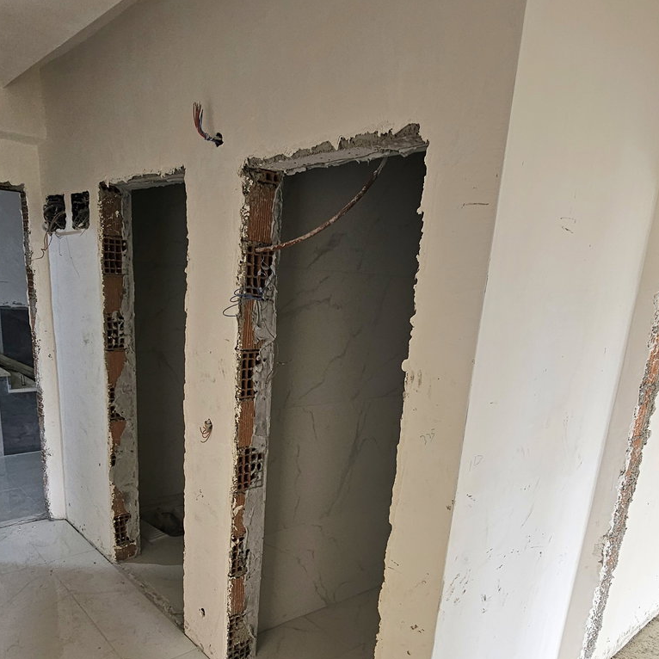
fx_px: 517
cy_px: 464
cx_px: 307
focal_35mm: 24
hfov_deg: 65.0
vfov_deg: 62.6
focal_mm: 2.2
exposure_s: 1/50.3
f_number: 2.2
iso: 160
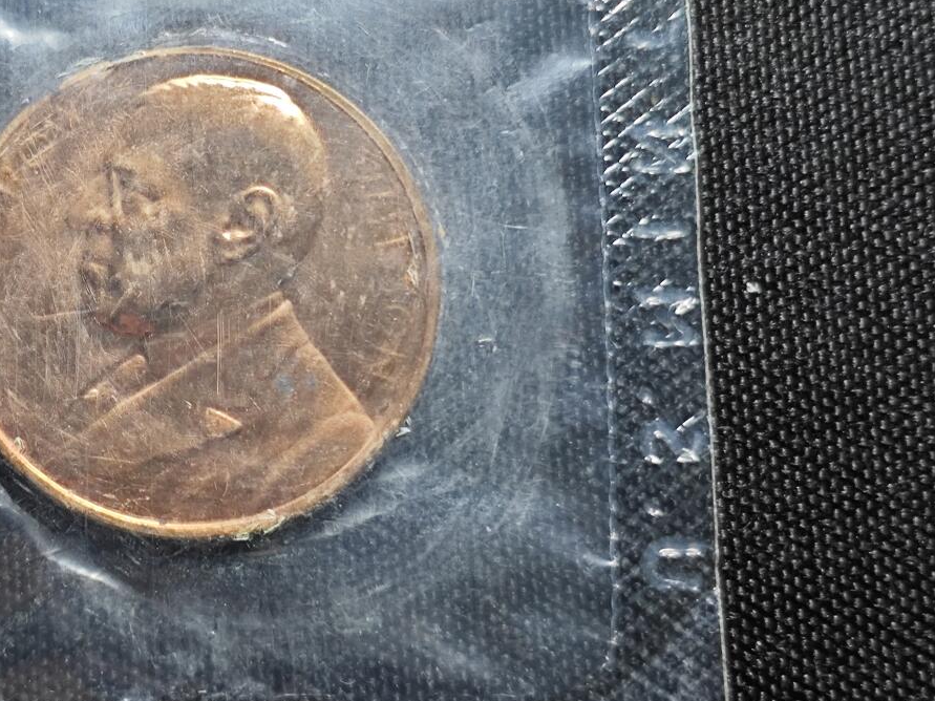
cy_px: 294
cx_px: 210
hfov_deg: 25.0
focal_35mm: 77
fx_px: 2080
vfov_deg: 19.1
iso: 125
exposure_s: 1/50
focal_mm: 5.84
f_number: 1.6
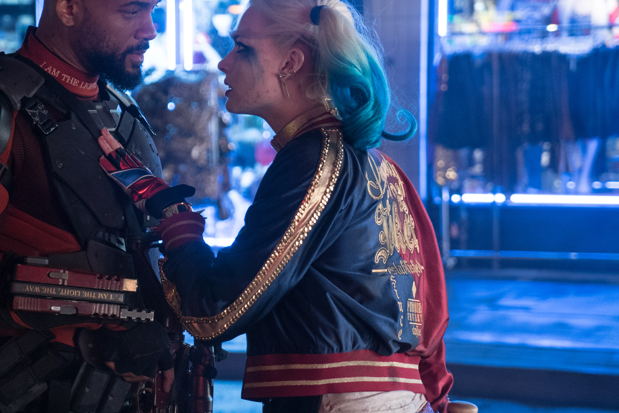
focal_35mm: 99
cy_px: 181
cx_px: 186
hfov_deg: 20.5
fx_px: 1703
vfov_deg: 13.8
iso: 3200
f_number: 4
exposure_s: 1/160
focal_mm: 70
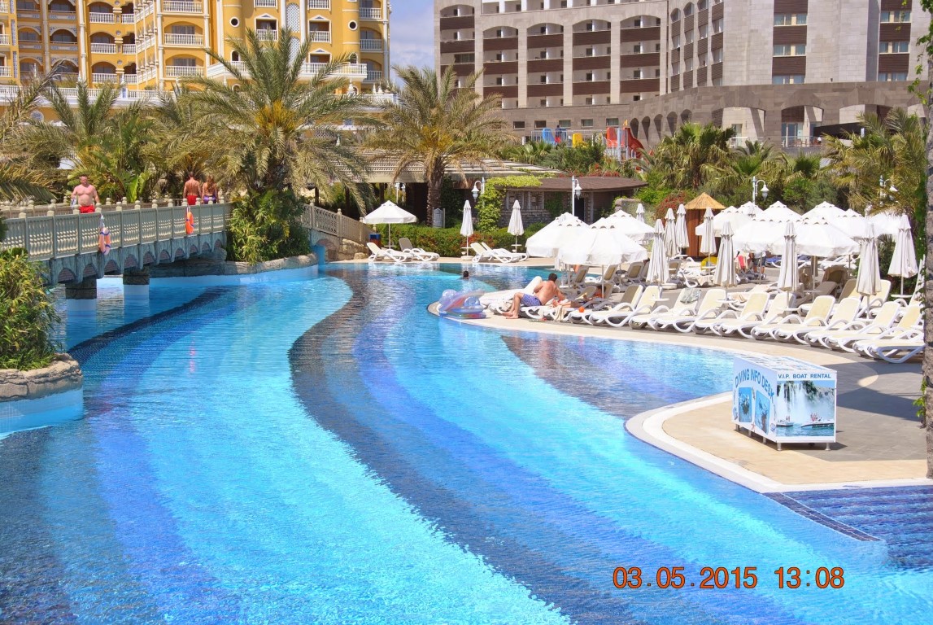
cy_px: 312
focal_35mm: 72
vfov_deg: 19.0
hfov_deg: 28.0
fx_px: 1868
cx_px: 466
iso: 100
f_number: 9
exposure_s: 1/320
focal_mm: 48
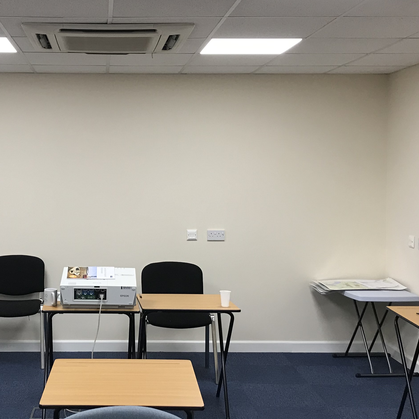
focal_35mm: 53
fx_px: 726
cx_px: 117
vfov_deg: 32.2
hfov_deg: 31.8
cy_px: 212
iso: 25
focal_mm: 3.99
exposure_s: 1/33
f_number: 1.8
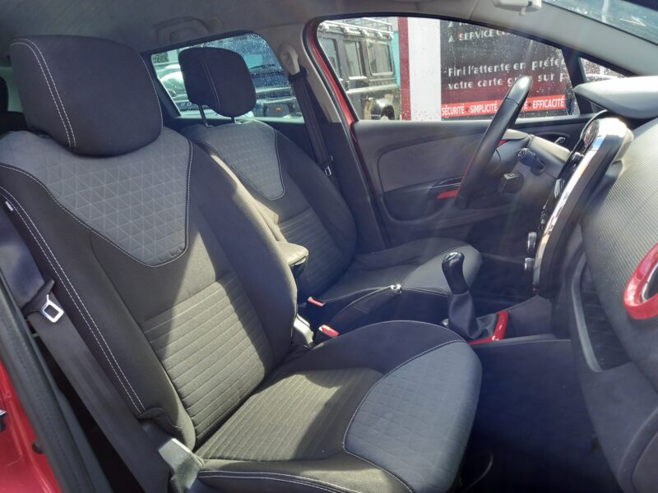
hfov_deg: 69.4
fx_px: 475
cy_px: 246
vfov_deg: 54.9
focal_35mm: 25
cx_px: 329
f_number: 2
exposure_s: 1/50
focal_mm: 4.6
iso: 50
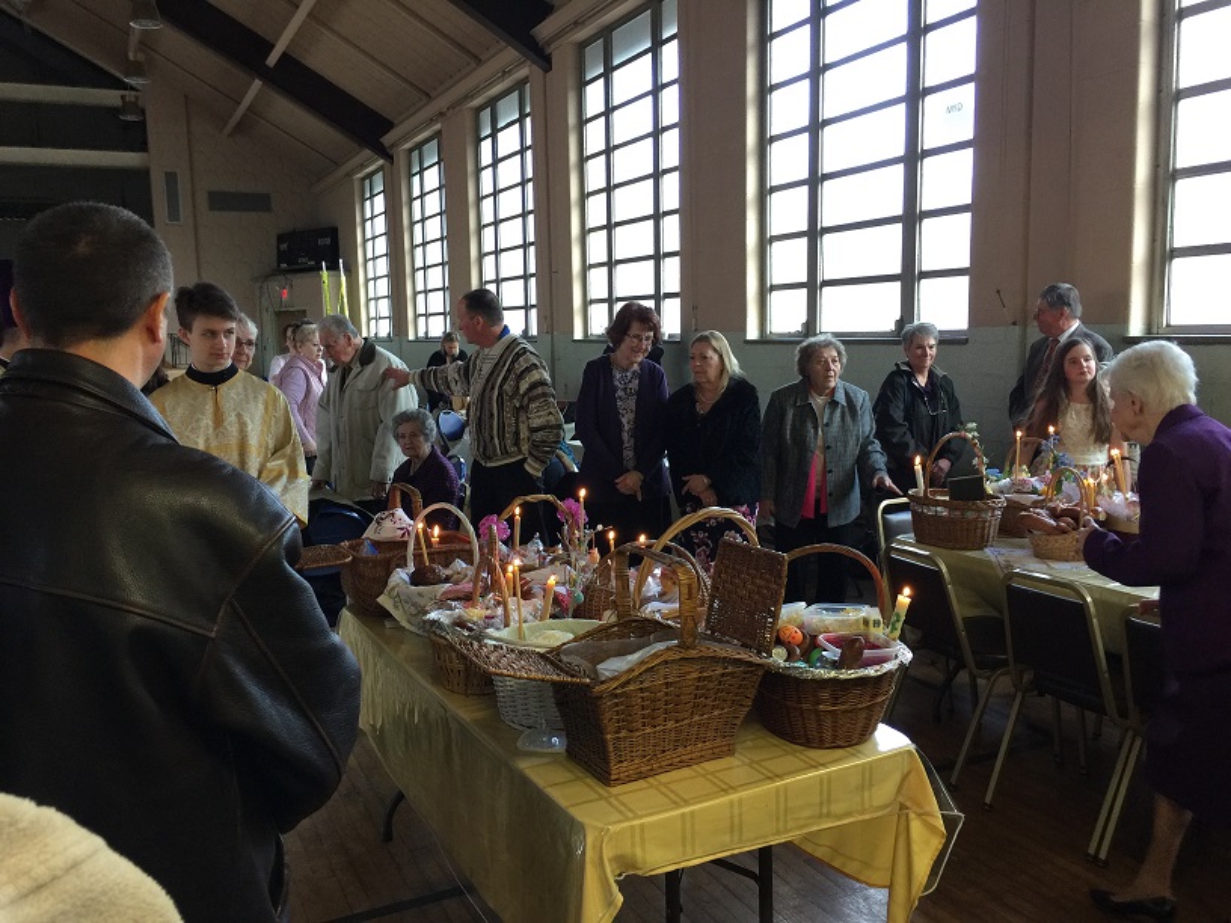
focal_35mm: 29
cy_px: 462
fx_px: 1031
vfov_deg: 48.2
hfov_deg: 61.7
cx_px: 616
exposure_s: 1/30
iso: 50
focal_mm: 4.15
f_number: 2.2
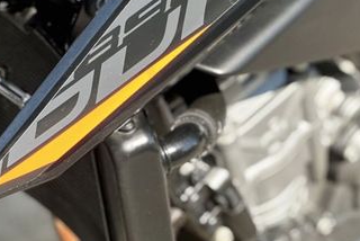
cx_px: 202
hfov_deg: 12.8
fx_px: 1601
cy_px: 18
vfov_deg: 8.6
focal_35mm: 160
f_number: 2.8
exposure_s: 1/121
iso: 40
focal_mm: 9
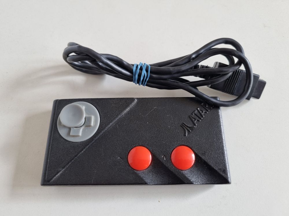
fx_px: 217
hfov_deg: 67.3
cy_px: 108
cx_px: 144
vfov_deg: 53.1
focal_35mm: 26
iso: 80
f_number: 1.8
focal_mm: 5.4
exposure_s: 1/60
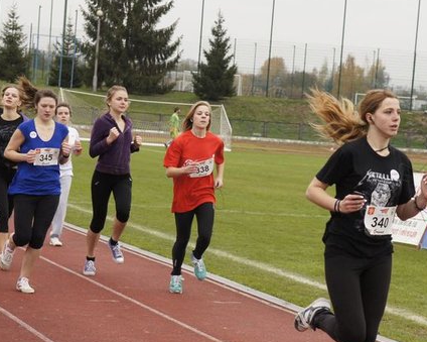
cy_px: 195
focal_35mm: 151
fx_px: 1908
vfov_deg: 10.2
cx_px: 251
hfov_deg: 12.8
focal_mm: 70
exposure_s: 1/800
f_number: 7.1
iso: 1600
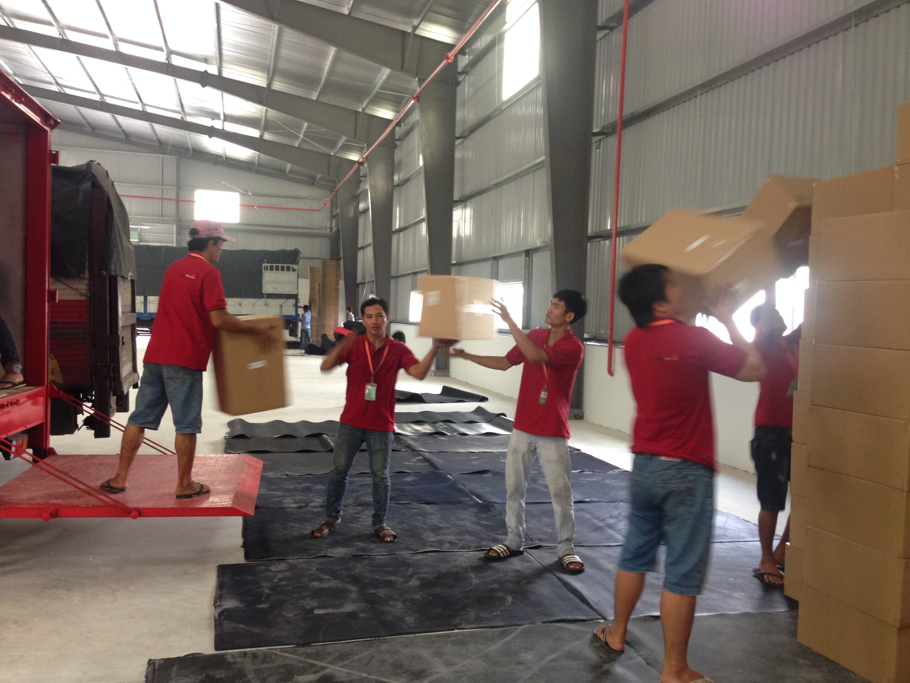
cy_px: 342
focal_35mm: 33
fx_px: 868
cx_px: 455
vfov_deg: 42.9
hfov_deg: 55.4
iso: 100
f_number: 2.4
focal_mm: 4.12
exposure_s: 1/20
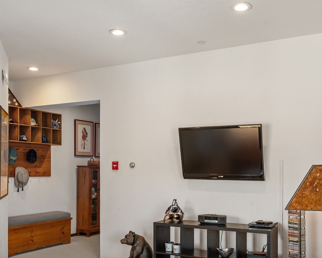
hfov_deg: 46.7
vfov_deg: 37.6
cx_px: 175
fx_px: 372
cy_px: 179
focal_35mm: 39
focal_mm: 18.5
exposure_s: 1/1.67
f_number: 7.1
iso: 125
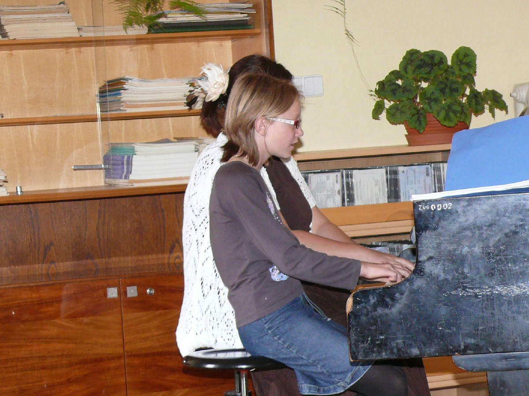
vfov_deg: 11.4
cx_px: 264
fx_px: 1987
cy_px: 198
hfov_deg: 15.2
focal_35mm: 130
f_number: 3.2
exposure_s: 1/30
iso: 200
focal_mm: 15.5
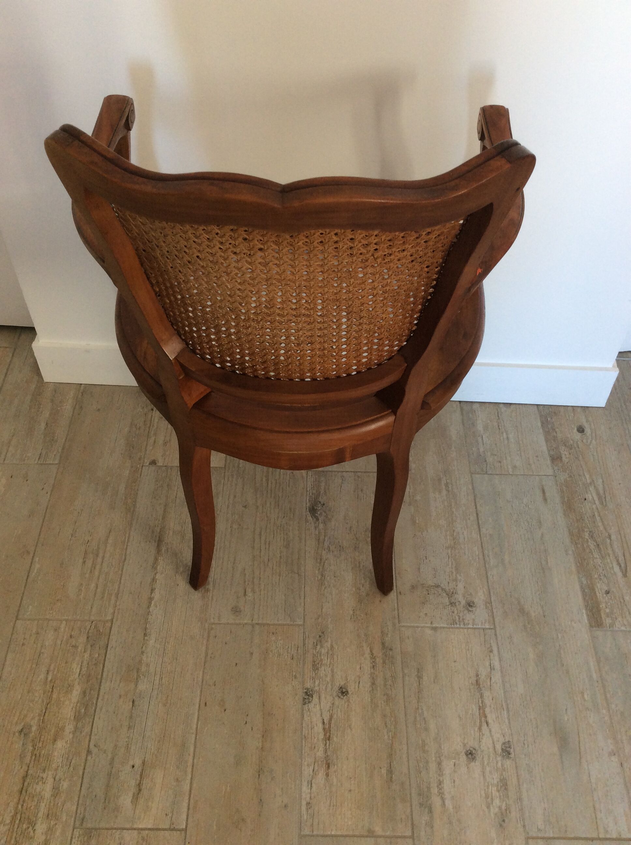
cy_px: 422
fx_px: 780
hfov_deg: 44.1
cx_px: 316
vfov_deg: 56.9
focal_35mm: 32
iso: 50
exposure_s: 1/25
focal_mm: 3.3
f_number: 2.4
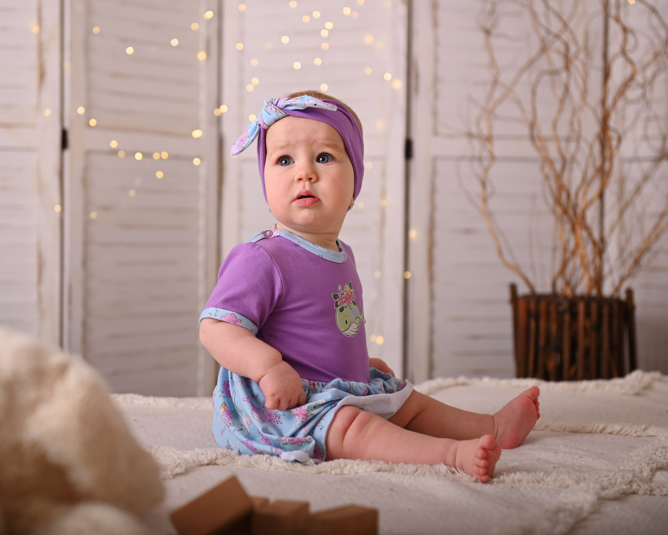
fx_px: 1384
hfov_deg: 27.1
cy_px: 267
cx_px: 284
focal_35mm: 70
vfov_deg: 21.9
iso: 200
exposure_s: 1/200
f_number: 3.5
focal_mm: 62
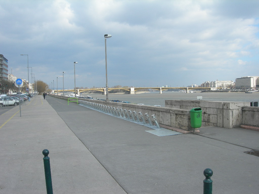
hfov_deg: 49.0
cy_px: 97
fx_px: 284
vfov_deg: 37.7
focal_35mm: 38
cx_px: 130
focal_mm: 7.8
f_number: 4.8
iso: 50
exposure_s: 1/350
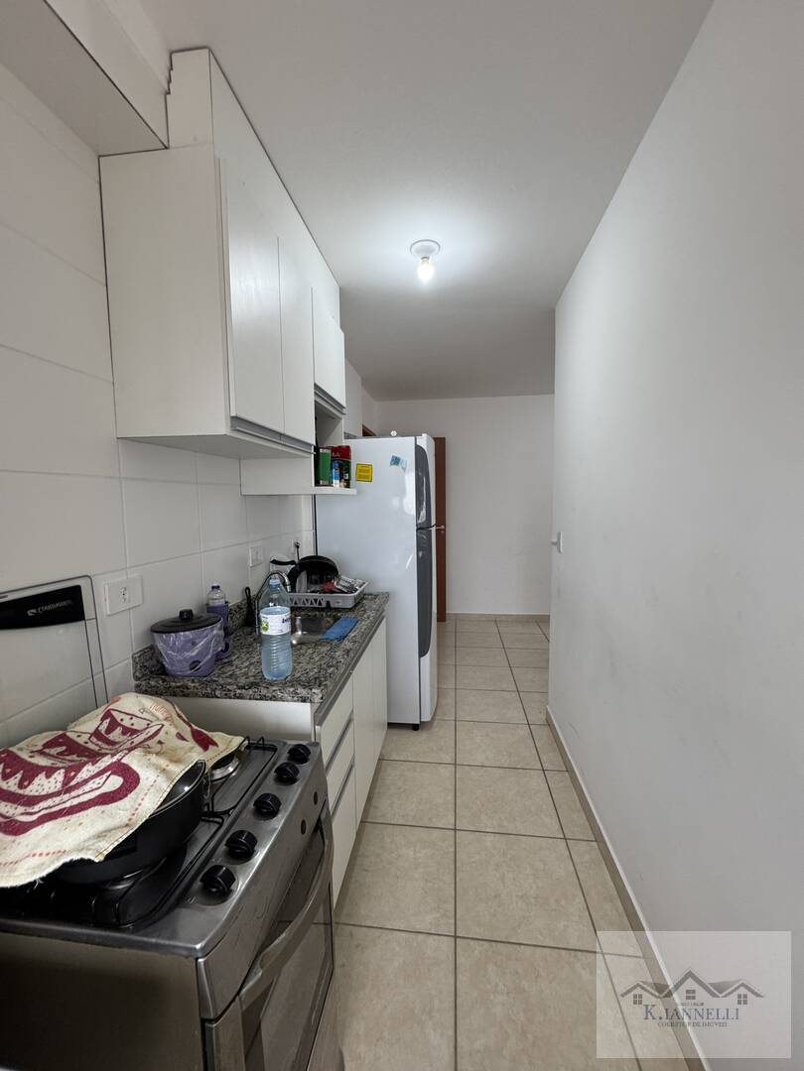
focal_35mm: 14
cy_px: 536
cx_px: 402
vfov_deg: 102.1
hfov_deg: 85.7
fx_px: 434
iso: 200
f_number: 2.2
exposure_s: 1/120
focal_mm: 2.22
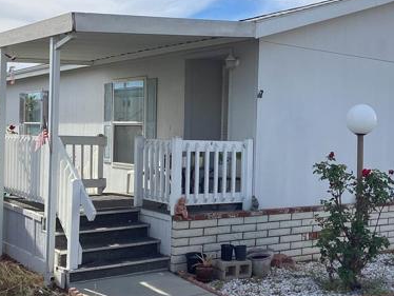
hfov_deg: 35.8
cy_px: 153
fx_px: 604
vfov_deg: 27.6
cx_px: 262
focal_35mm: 53
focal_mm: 3.3
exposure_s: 1/1335
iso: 25
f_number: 2.4
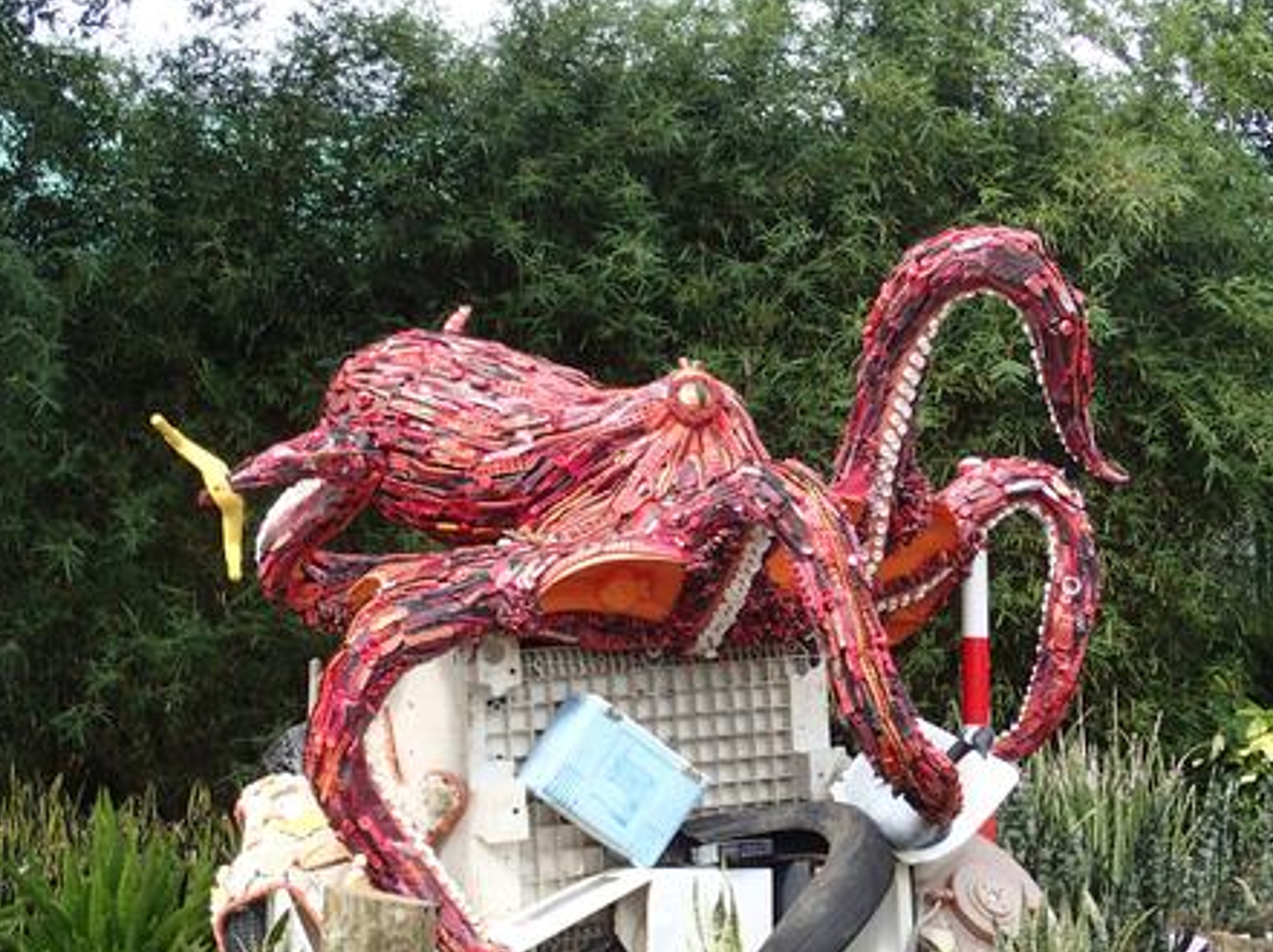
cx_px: 629
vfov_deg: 30.8
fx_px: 1727
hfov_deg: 40.5
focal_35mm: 47
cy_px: 476
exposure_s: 1/160
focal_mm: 8.4
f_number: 4.5
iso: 100
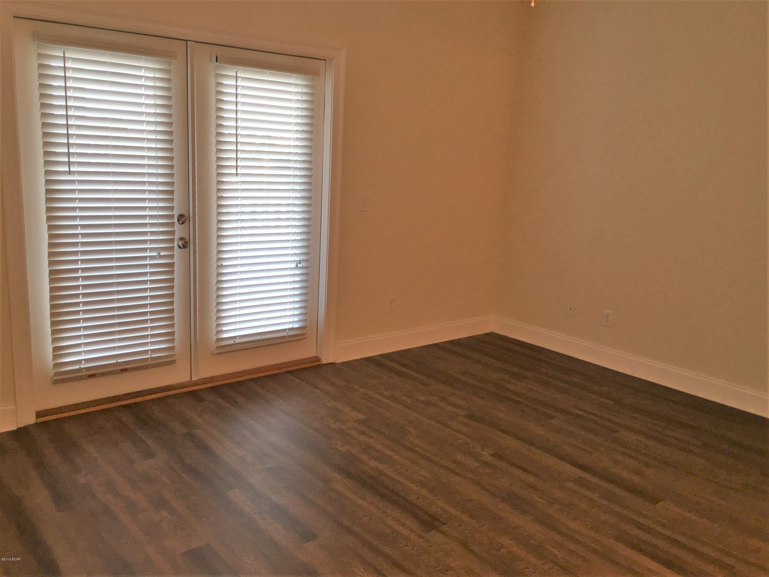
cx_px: 384
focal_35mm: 29
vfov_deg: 48.2
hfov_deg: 61.7
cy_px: 288
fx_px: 644
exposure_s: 1/30
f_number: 2.2
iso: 32
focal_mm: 4.15
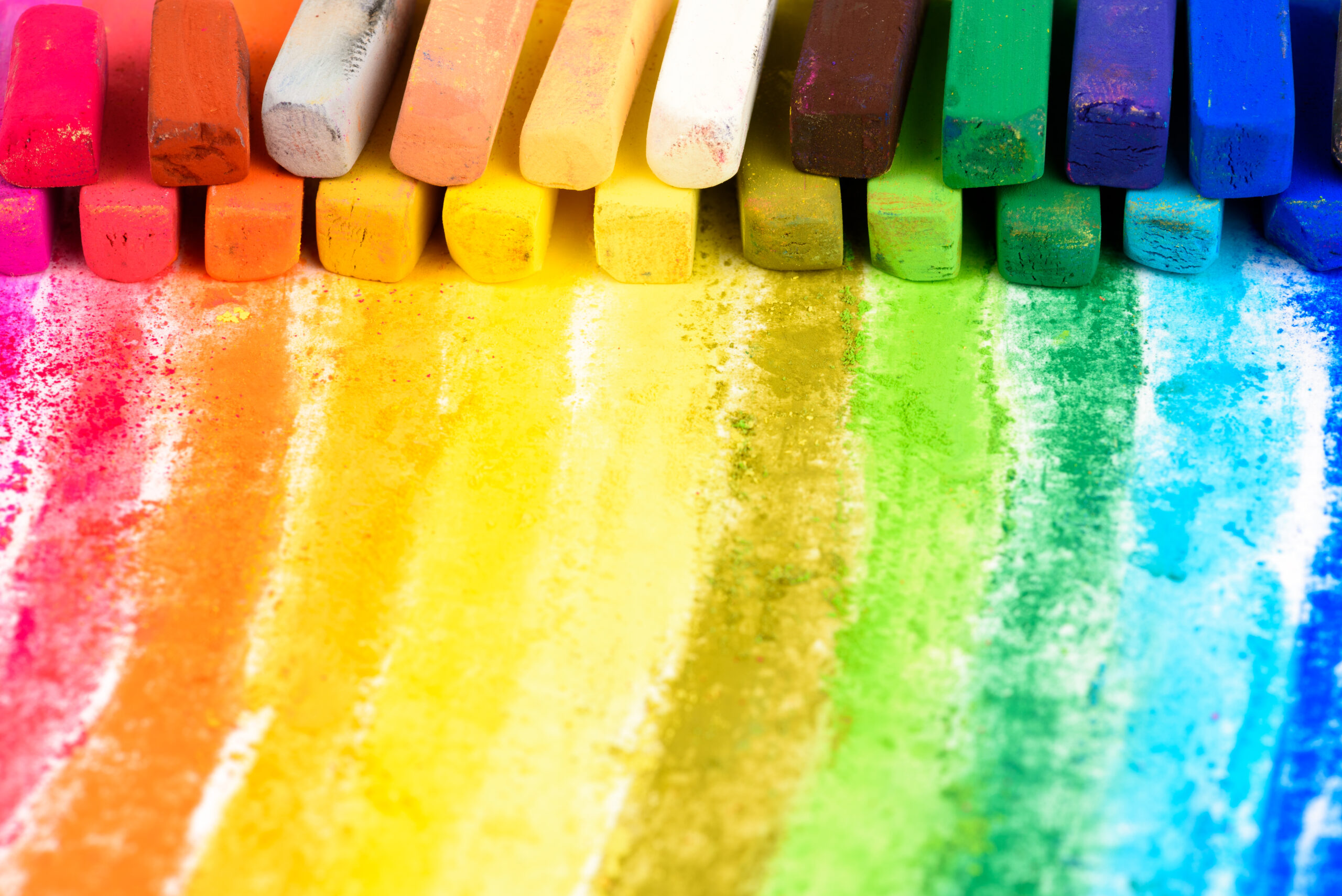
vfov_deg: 13.1
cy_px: 448
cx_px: 671
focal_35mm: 105
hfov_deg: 19.4
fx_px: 3916
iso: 100
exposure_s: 1/60
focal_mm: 105
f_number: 16
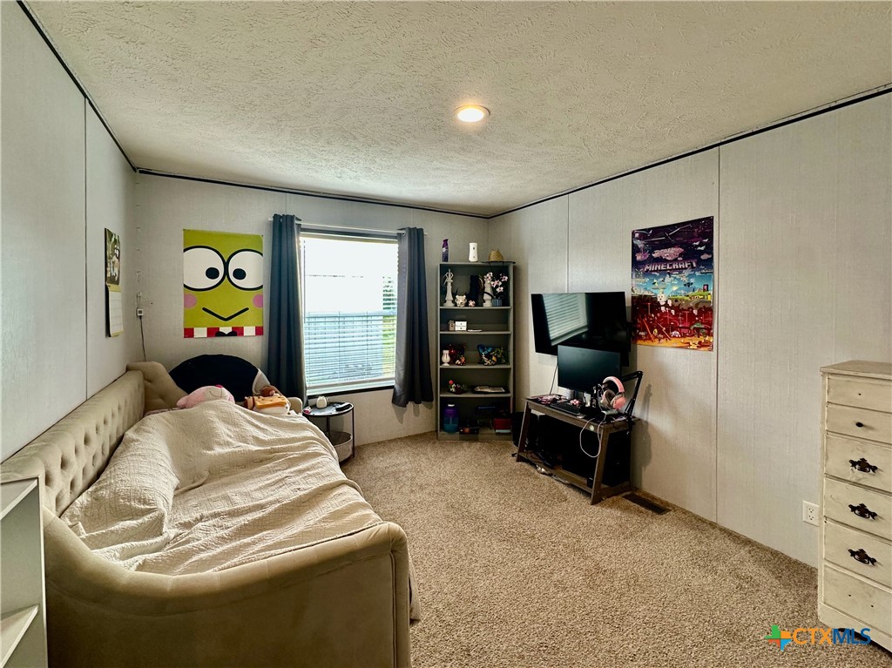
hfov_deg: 102.1
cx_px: 446
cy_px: 334
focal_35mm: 14
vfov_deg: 85.6
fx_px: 361
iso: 200
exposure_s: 1/120
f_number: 2.2
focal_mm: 2.22
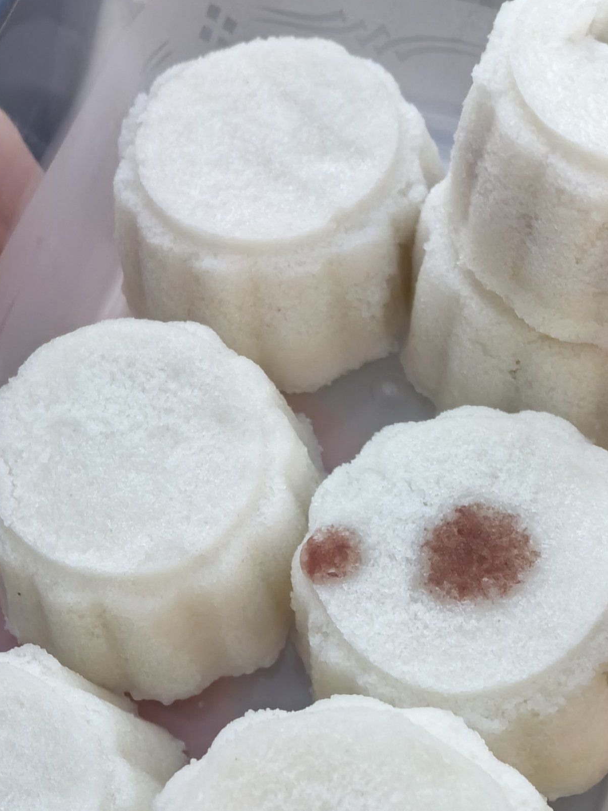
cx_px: 331
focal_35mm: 66
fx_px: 1546
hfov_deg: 22.2
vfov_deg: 29.1
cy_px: 560
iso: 160
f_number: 4
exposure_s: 1/833
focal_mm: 5.75
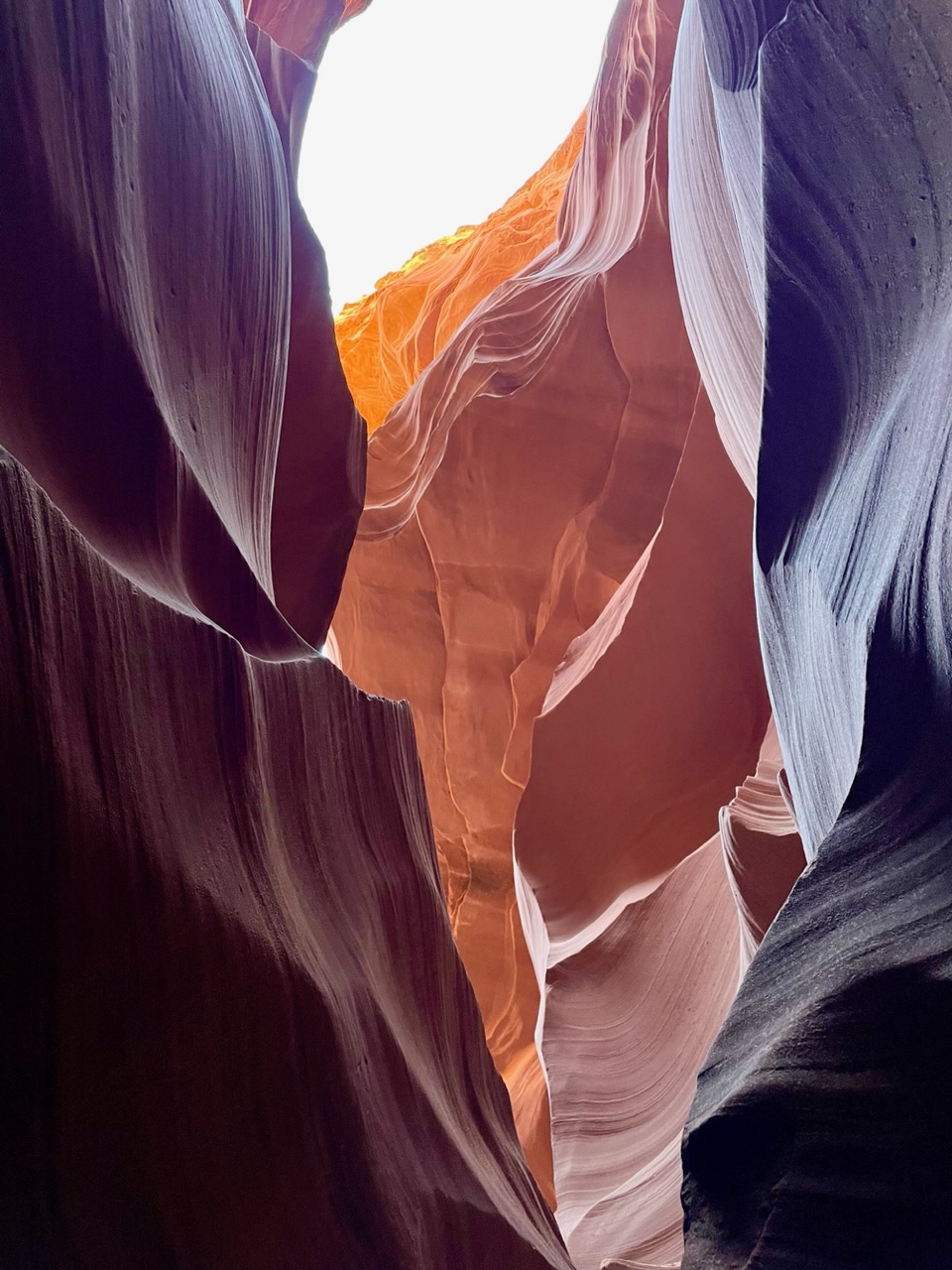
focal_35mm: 26
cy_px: 635
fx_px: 953
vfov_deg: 67.3
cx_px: 476
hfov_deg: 53.1
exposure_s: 1/73
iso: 125
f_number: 1.6
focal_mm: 4.2
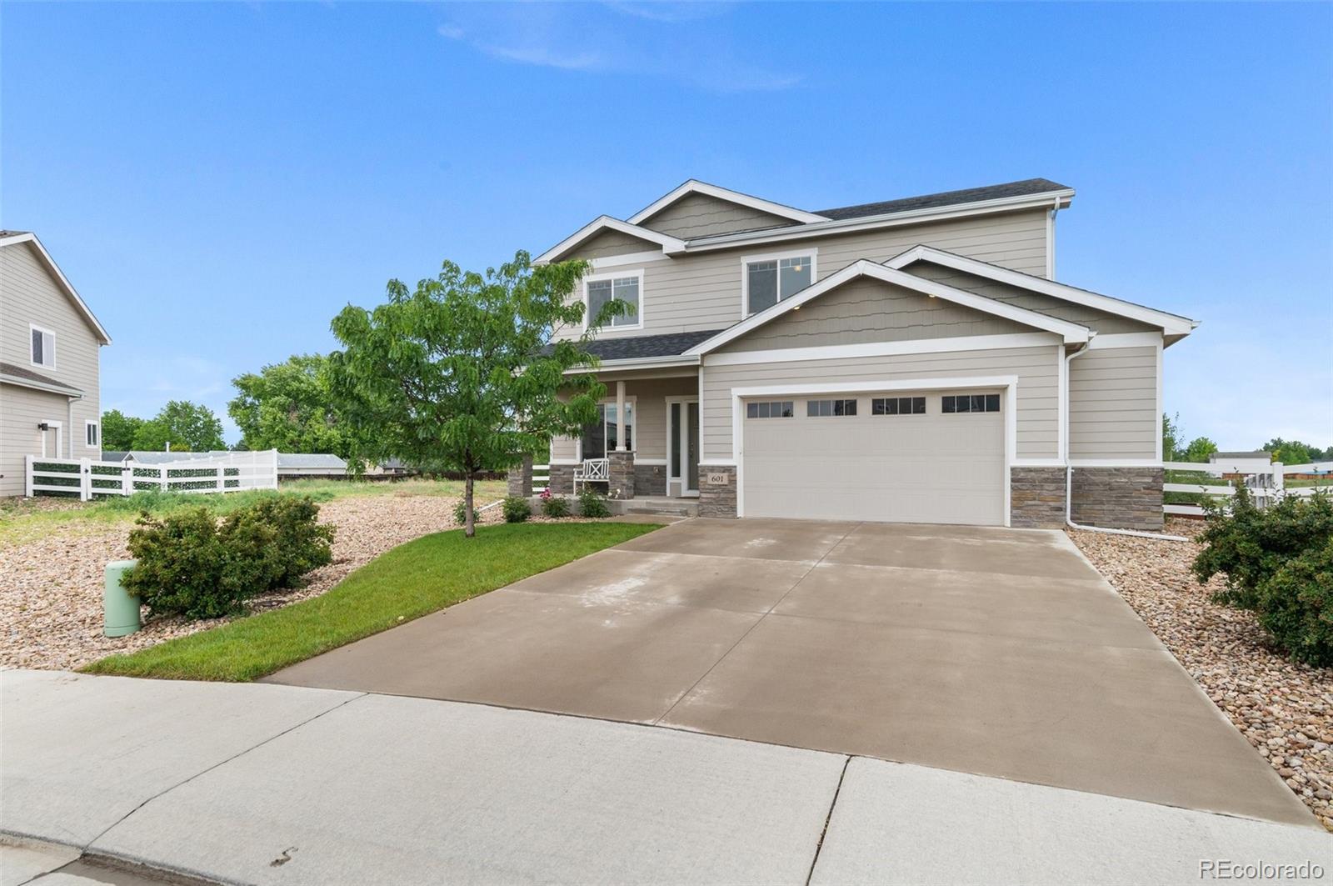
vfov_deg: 70.3
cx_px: 666
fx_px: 629
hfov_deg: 93.3
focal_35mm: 17
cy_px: 443
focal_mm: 17
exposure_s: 1/400
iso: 400
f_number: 8
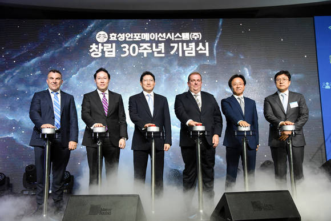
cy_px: 110
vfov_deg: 41.1
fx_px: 294
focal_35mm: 32
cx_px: 166
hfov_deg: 58.7
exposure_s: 1/125
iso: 3200
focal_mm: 32
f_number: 5.6
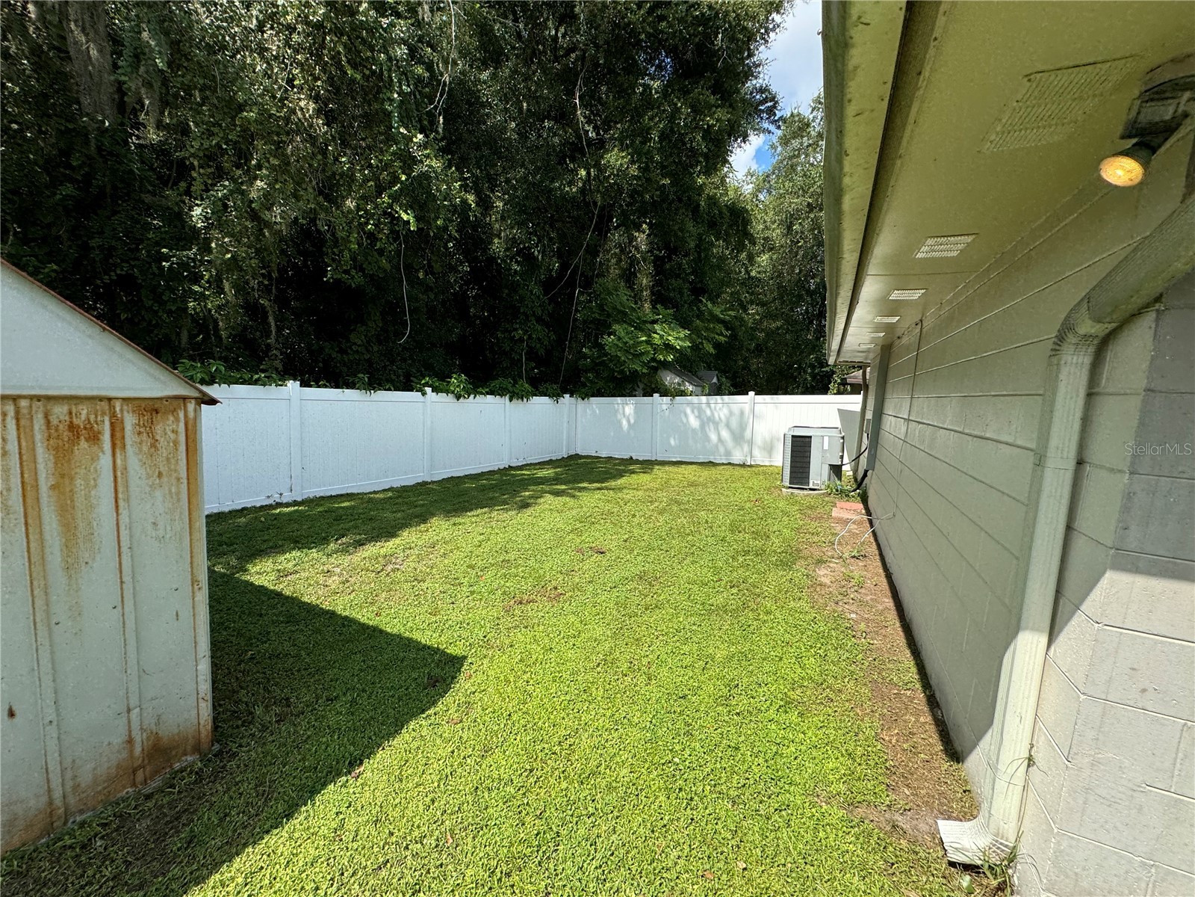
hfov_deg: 102.1
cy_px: 448
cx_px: 598
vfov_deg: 85.7
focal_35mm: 14
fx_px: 483
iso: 40
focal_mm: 2.22
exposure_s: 1/1020
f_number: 2.2
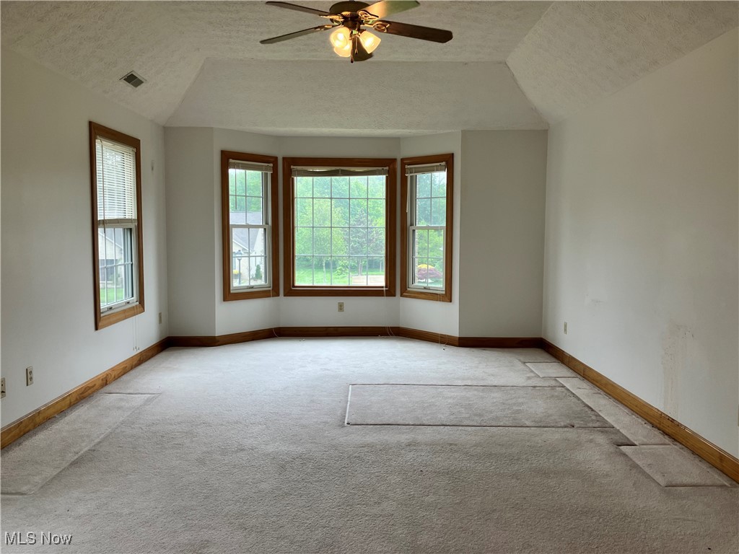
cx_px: 370
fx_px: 598
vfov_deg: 49.7
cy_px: 277
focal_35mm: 28
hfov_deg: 63.4
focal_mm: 3.99
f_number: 1.8
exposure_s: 1/120
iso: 32
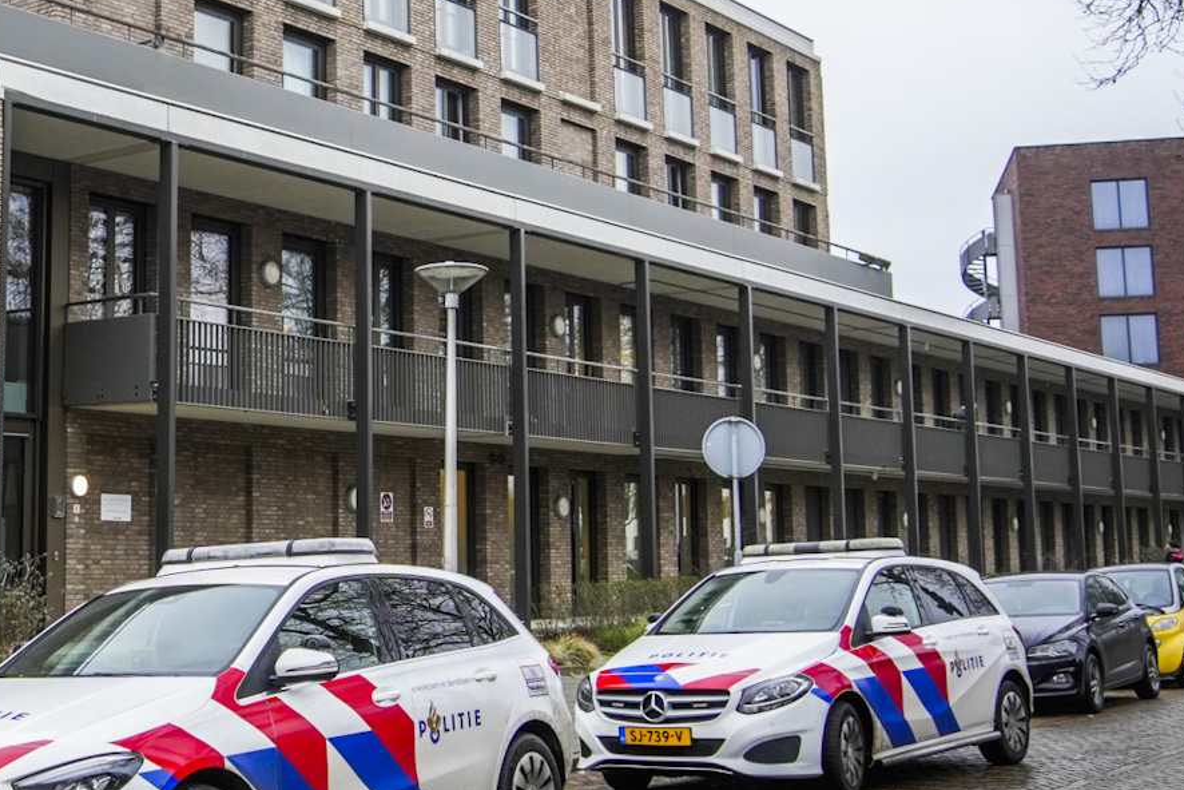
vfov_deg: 25.9
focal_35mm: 52
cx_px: 112
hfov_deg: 35.8
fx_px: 1710
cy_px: 261
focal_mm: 16
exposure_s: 1/800
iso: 400
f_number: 2.8
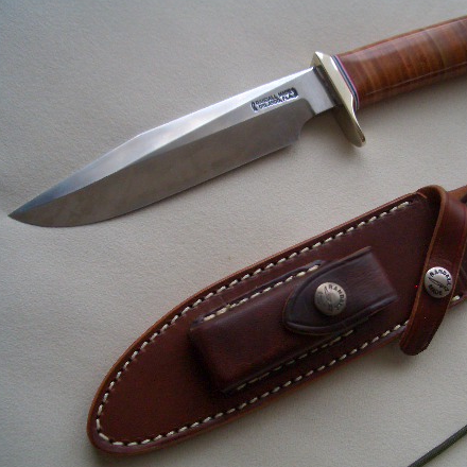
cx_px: 296
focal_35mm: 45
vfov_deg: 37.6
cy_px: 228
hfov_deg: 37.3
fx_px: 687
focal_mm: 5.8
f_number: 2.6
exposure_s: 1/40
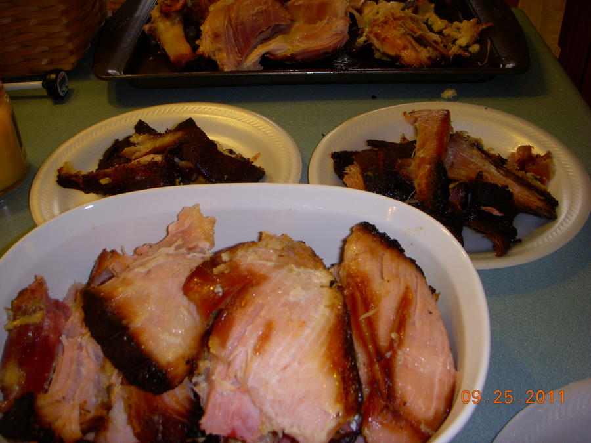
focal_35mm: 38
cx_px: 296
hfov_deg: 49.0
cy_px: 222
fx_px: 649
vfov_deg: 37.7
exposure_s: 1/30
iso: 100
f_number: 3.3
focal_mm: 6.3
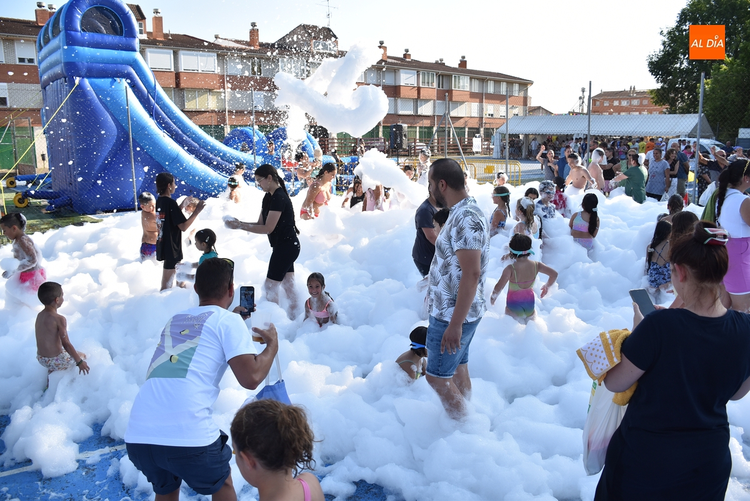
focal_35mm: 27
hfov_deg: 67.3
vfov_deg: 48.0
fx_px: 563
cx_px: 375
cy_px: 250
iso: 100
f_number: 3.5
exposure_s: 1/400
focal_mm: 18
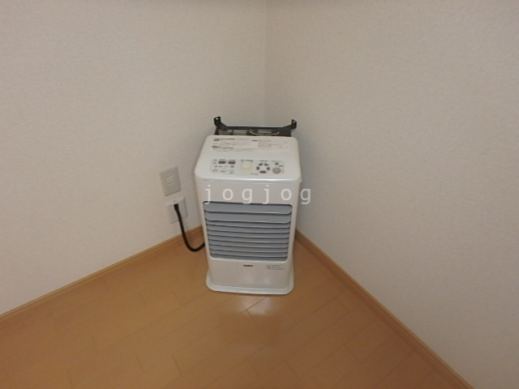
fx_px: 315
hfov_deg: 79.0
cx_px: 260
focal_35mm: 21
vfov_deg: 63.4
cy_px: 194
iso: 400
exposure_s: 1/30
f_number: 3.5
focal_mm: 3.7
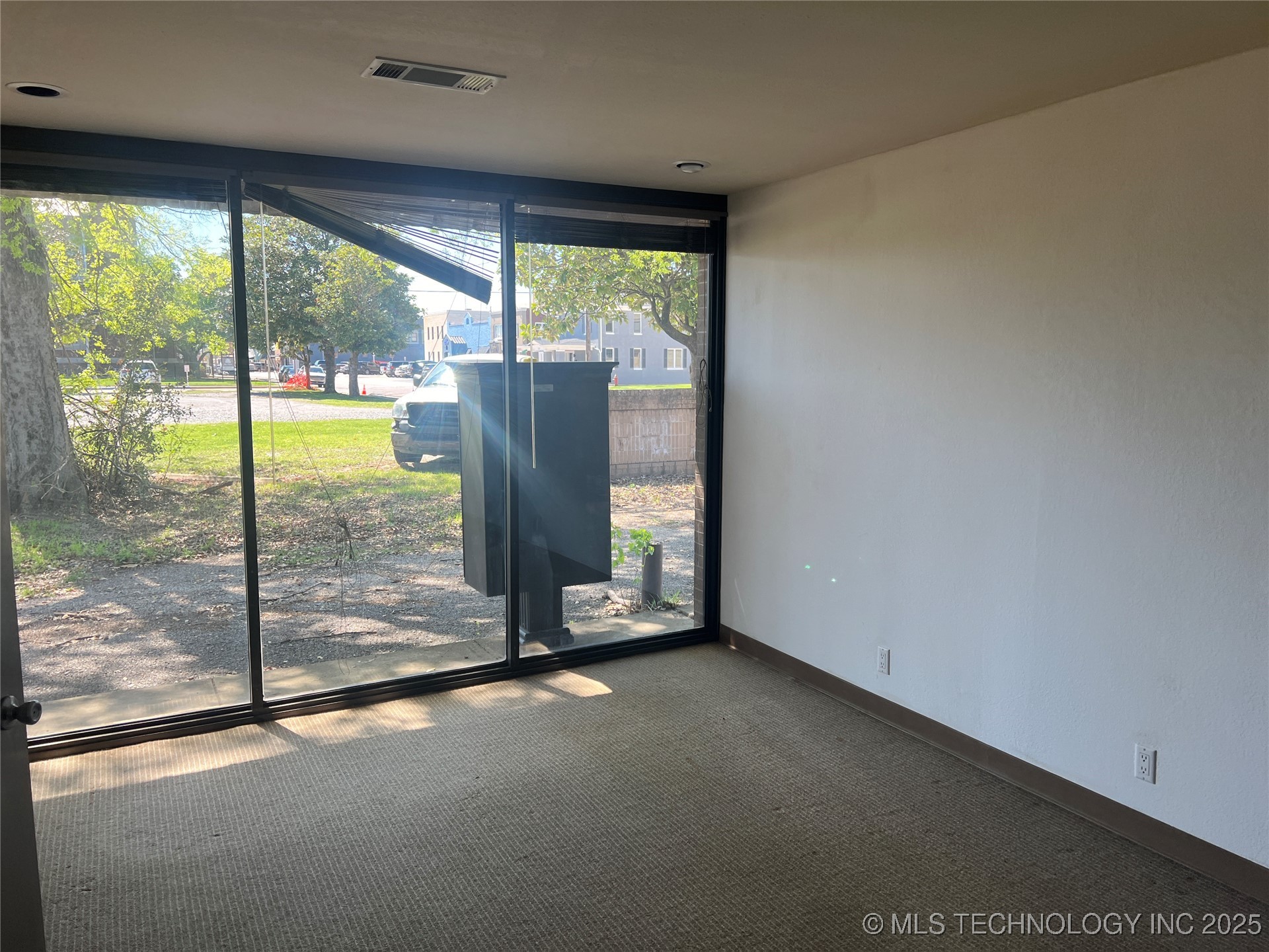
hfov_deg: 67.3
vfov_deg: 53.1
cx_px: 634
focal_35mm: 26
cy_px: 476
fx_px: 953
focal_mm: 5.7
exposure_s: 1/204
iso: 40
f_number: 1.5
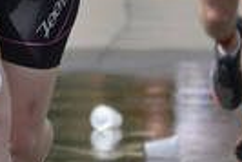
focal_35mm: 1205
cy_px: -214
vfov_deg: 1.1
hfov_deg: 1.7
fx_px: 8109
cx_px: -113
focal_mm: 250
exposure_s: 1/4000
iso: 400
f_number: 6.3
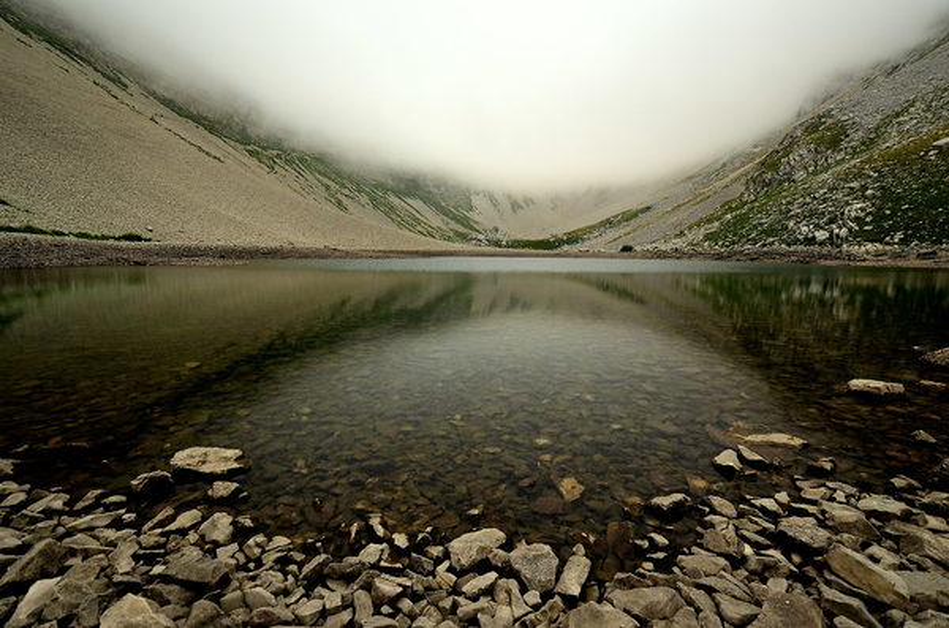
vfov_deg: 77.0
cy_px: 314
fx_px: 394
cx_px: 474
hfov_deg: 100.5
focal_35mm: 15
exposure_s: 1/250
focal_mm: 10
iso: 320
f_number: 6.3
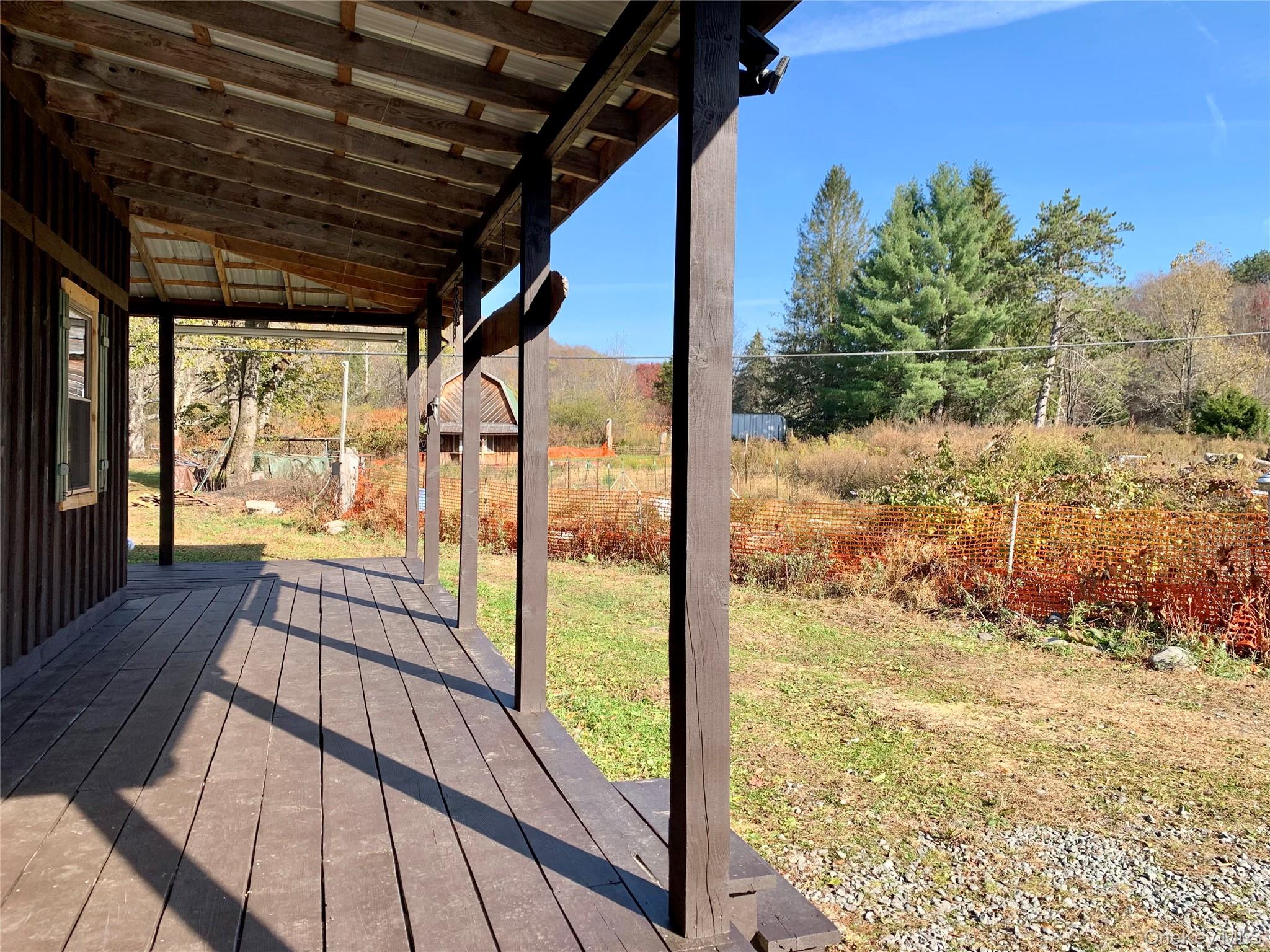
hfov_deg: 67.3
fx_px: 954
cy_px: 476
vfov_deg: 53.1
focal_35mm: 26
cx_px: 635
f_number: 1.8
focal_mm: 4.25
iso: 25
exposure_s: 1/879
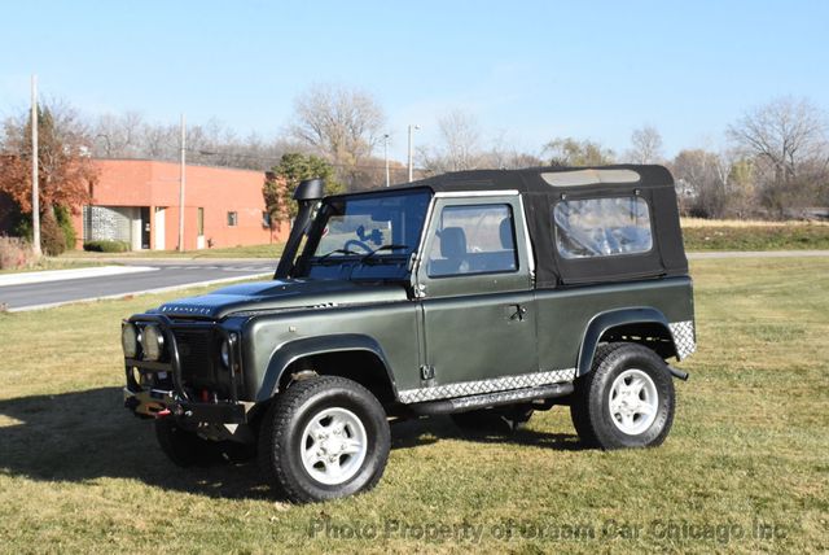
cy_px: 278
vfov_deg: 23.8
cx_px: 414
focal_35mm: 57
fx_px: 1314
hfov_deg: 35.0
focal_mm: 38
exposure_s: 1/1600
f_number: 13
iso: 2000
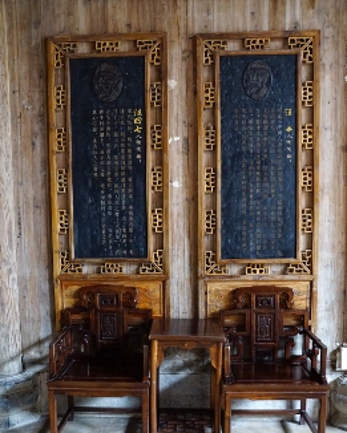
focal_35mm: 38
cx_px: 171
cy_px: 251
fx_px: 488
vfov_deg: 47.7
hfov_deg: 39.2
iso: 2500
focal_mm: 22
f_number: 4
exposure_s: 1/60
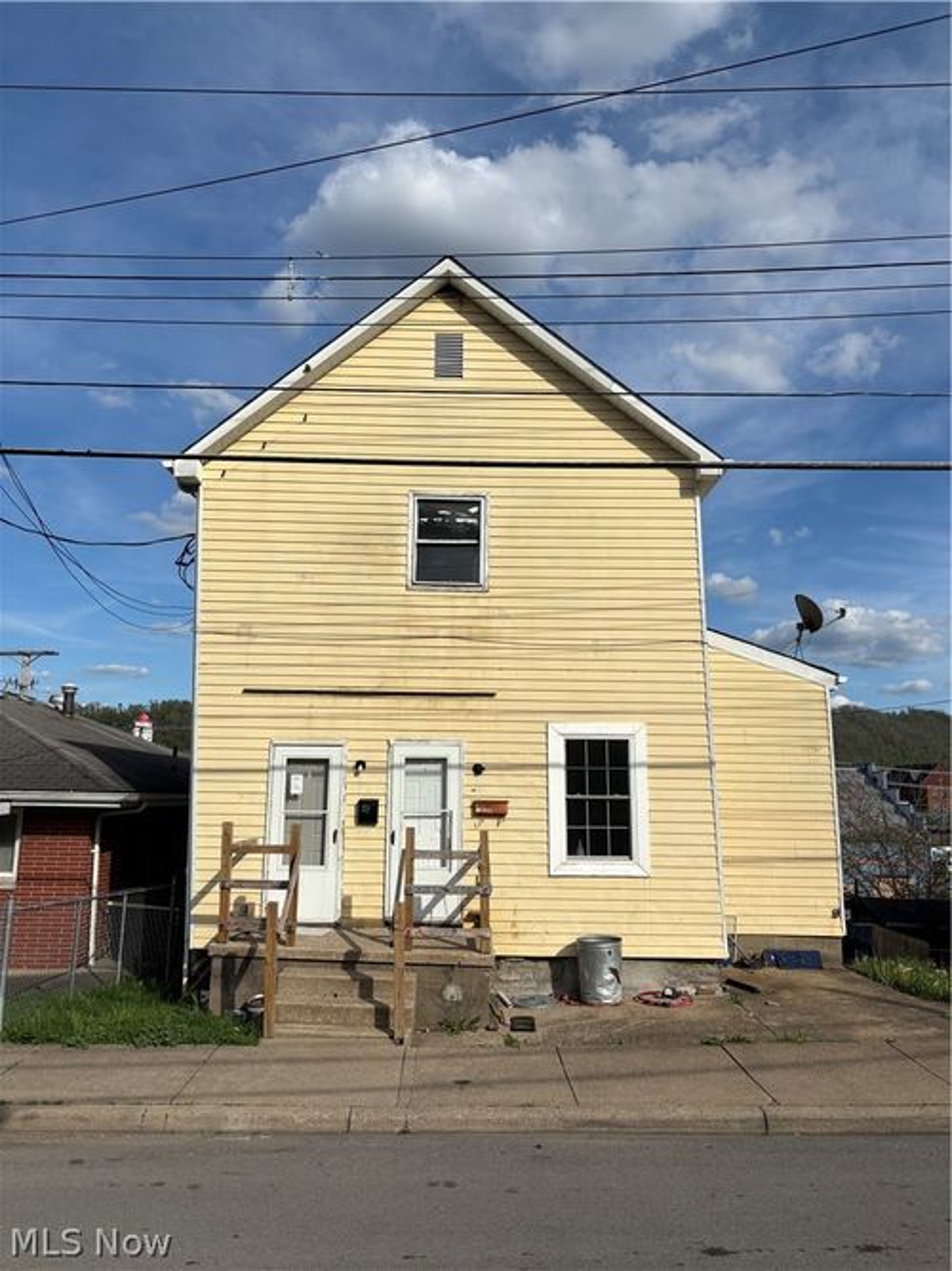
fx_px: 954
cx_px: 476
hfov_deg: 53.0
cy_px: 636
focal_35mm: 26
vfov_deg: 67.3
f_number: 1.6
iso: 50
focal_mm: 5.96
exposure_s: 1/6993
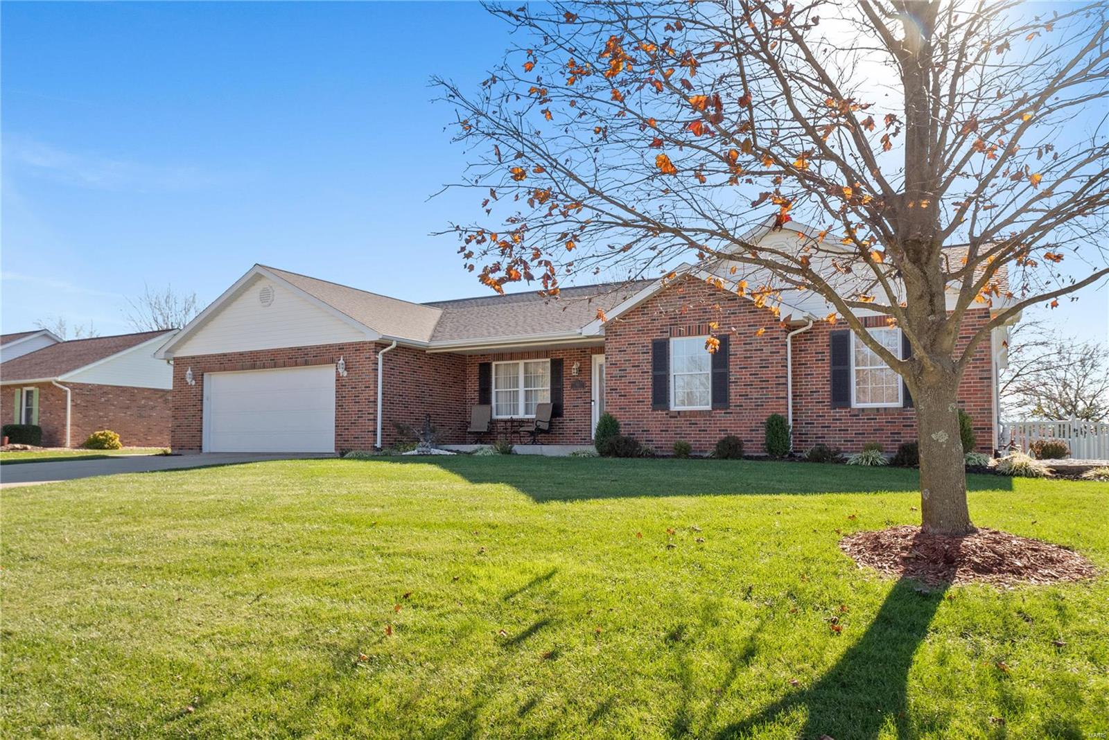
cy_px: 370
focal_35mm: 24
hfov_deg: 73.7
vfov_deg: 53.2
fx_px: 740
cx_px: 554
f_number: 8
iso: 400
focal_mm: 12
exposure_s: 1/320
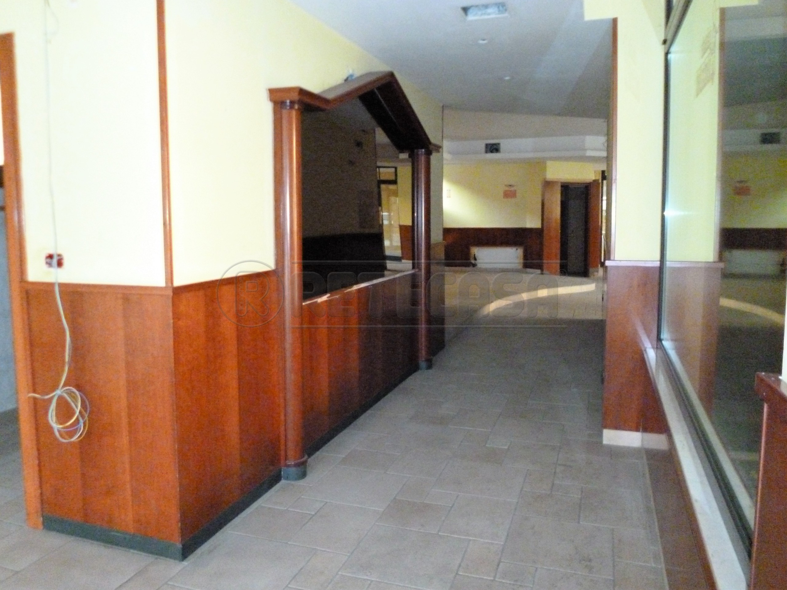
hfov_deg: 63.5
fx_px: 636
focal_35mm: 28
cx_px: 394
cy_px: 295
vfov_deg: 49.7
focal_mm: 5
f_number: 2.7
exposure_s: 1/60
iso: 1000
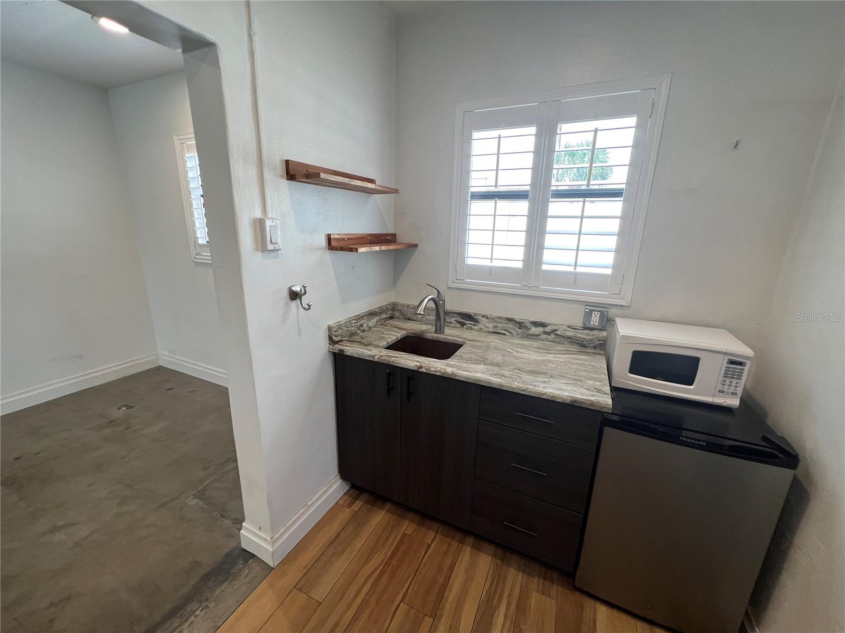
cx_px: 422
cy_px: 316
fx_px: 317
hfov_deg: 106.2
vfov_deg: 89.9
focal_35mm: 13
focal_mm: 1.57
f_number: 1.8
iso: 64
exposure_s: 1/120
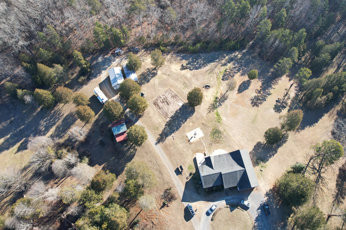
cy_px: 115
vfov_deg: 57.2
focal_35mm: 22
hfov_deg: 78.6
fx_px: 211
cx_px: 173
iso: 140
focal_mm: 8.38
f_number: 2.8
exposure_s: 1/500
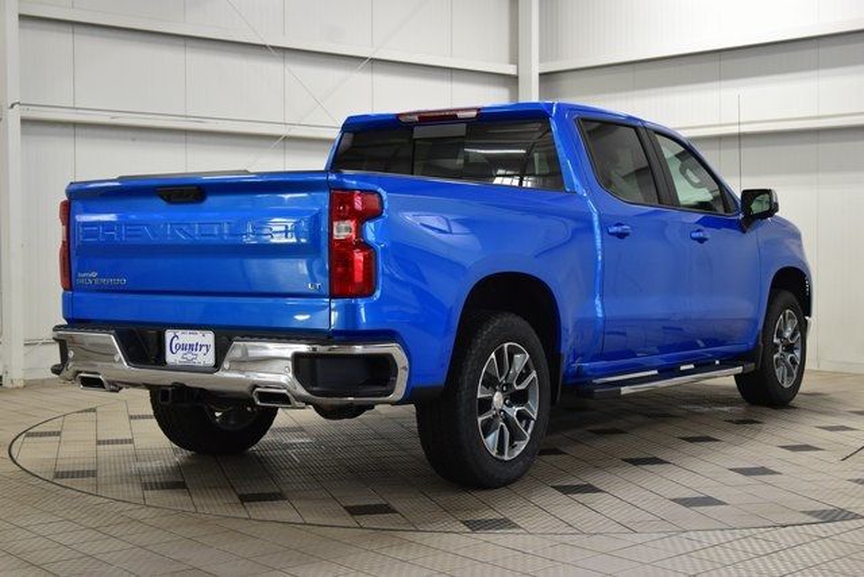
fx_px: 1296
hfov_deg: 36.9
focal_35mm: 54
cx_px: 432
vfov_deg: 25.1
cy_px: 288
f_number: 7.1
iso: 1600
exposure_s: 1/60
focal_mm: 36
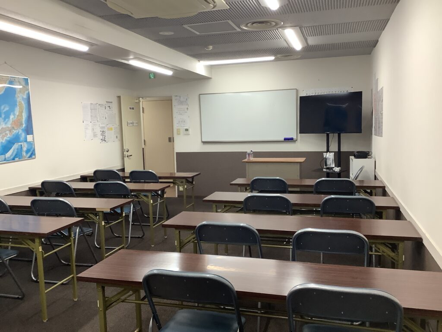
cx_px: 221
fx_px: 396
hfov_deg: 58.4
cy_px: 166
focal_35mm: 31
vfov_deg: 45.4
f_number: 2.4
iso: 125
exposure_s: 1/60
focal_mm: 3.3
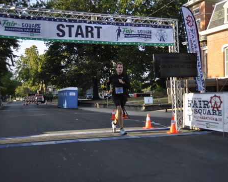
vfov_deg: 36.5
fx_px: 277
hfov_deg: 44.7
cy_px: 91
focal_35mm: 41
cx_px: 128
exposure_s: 1/640
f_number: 4
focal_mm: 24
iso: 320
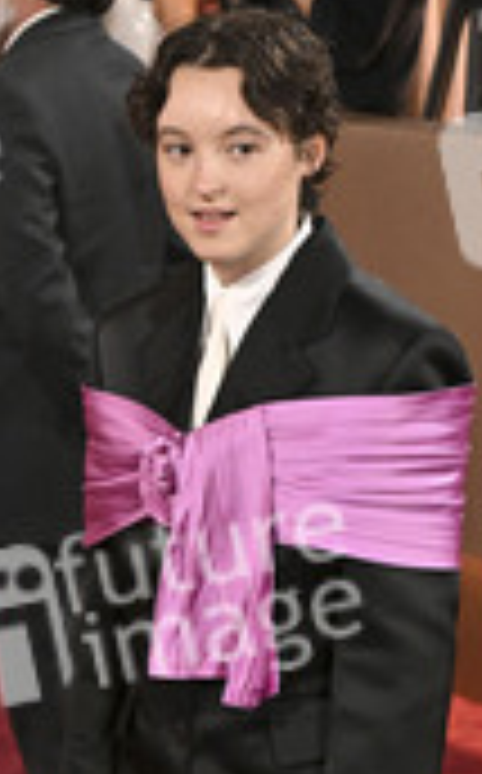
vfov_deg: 17.7
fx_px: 2404
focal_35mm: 114
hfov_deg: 11.4
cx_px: 261
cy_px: 837
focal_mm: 48
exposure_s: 1/320
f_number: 5.6
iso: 2500
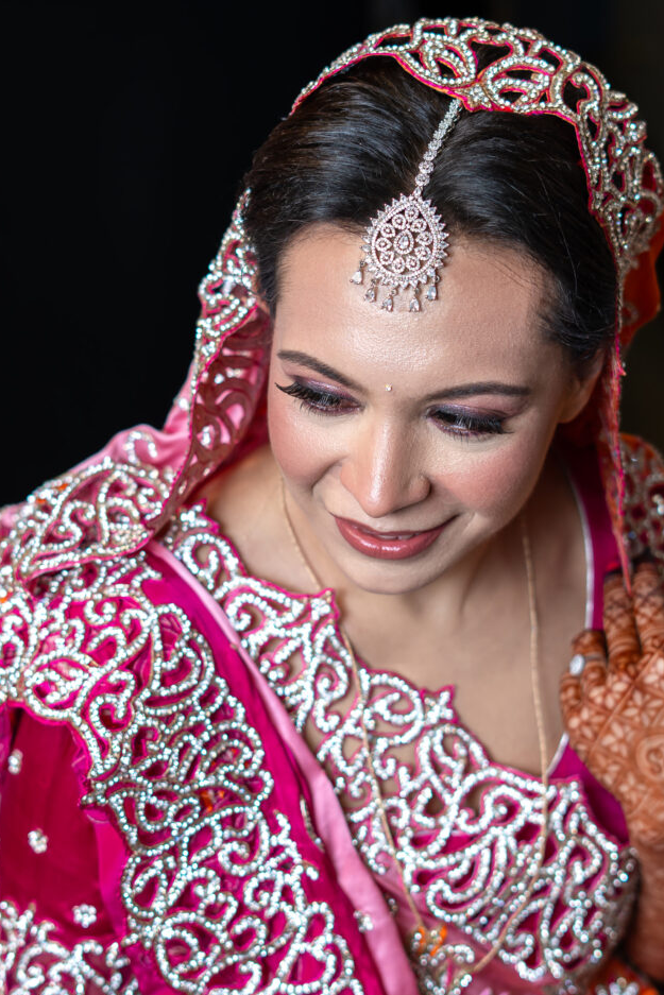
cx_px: 331
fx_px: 2268
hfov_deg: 16.7
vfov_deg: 24.8
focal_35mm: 82
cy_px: 484
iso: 100
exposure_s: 1/200
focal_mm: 50
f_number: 2.5
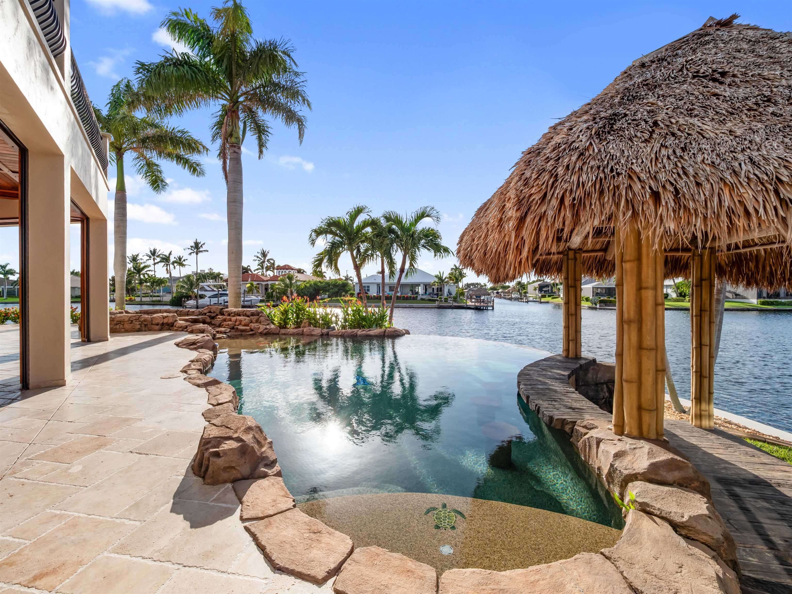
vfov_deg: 85.7
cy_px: 297
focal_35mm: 14
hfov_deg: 102.1
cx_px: 396
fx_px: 320
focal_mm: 7
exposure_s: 1/400
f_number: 7.1
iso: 200
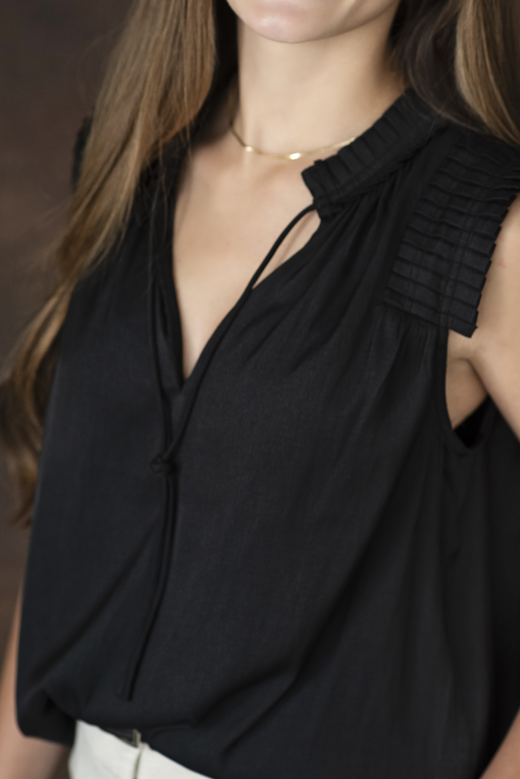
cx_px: 328
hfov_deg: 9.9
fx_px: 2987
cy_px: 204
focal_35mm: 138
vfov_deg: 14.8
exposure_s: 1/200
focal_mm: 85
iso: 400
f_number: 3.2
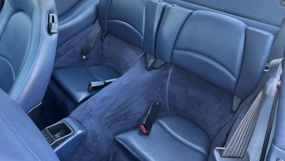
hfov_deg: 66.1
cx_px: 139
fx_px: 219
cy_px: 57
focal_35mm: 29
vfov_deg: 39.8
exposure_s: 1/60
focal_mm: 5.1
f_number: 1.6
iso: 160
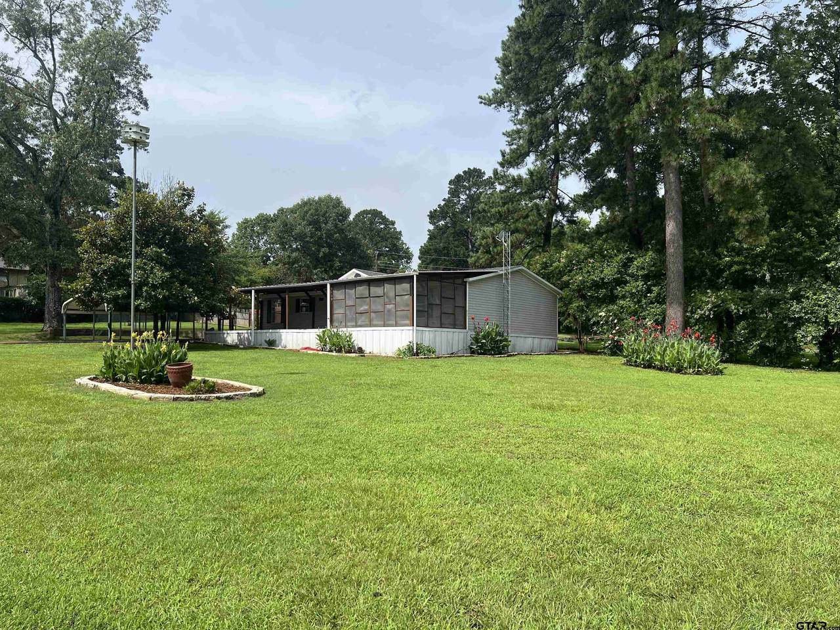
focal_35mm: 26
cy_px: 315
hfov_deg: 67.3
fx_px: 631
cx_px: 420
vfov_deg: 53.1
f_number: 1.5
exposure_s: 1/4630
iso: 50
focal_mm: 5.7
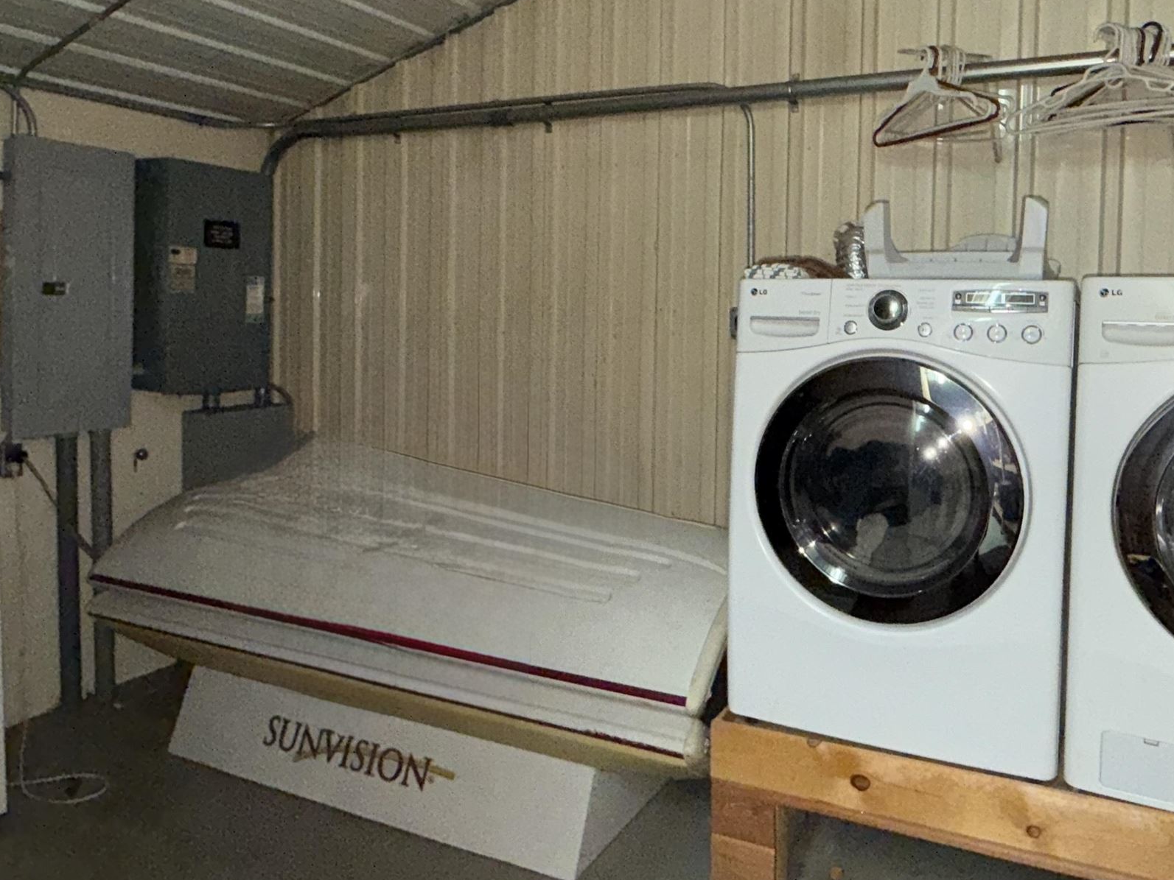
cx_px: 696
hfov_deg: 64.8
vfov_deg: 51.0
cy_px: 348
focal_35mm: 27
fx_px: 916
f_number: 2.2
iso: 320
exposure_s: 1/60
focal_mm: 2.22
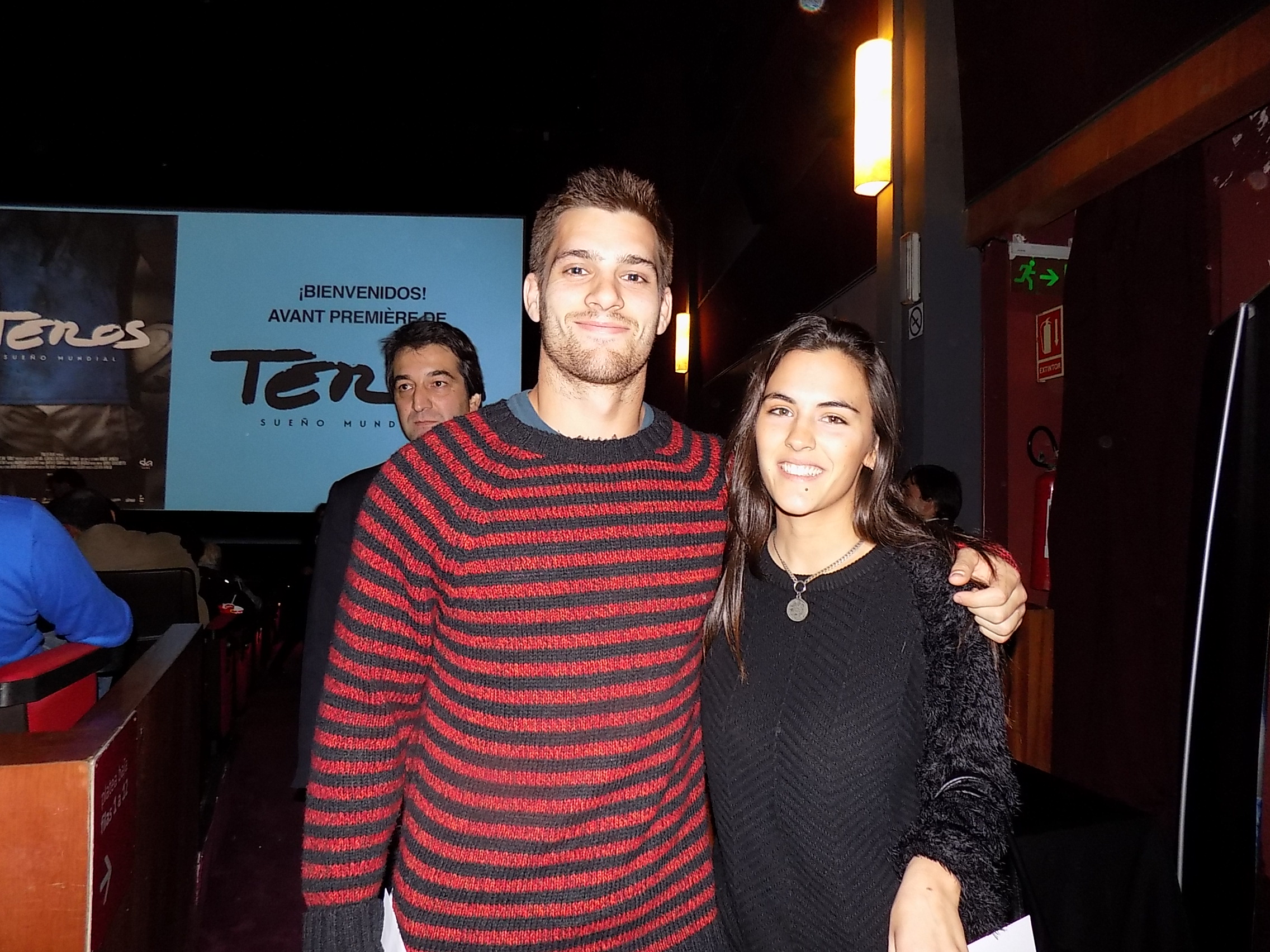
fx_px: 844
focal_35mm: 23
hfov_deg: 73.9
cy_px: 476
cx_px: 635
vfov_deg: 58.9
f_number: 3.1
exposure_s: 1/30
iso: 200
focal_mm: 4
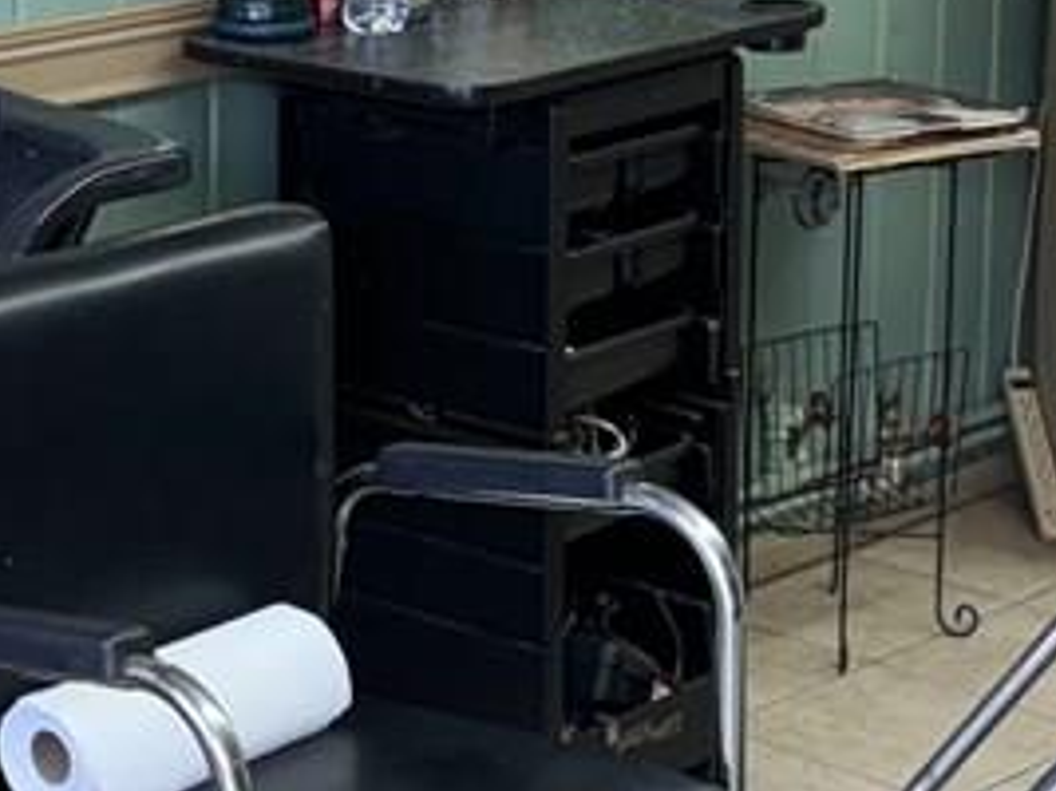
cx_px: 297
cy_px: -28
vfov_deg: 12.7
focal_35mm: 115
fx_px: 3507
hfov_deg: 17.1
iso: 160
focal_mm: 6.76
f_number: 1.78
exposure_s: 1/120
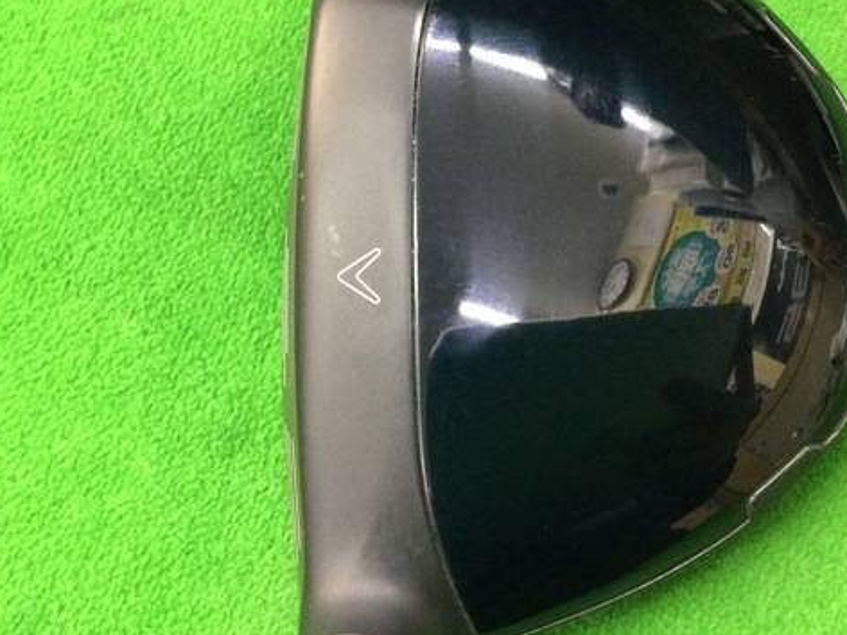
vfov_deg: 34.3
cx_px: 467
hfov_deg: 44.7
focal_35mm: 42
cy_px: 325
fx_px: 1028
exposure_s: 1/17
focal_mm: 3.3
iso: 200
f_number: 2.4
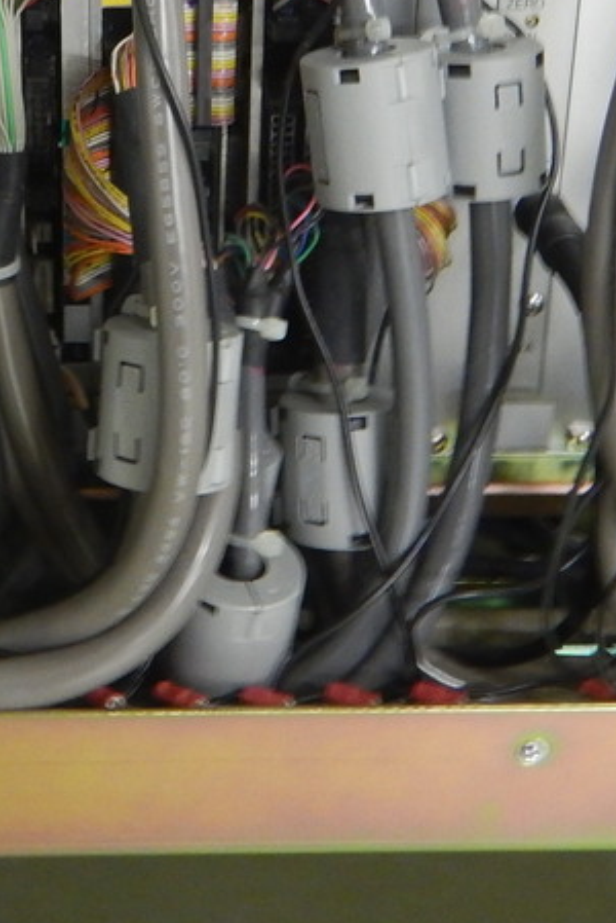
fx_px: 1640
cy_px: 152
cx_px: 47
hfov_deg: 20.8
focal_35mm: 64
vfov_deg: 30.4
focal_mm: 4.3
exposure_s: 1/8
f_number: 2.8
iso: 400
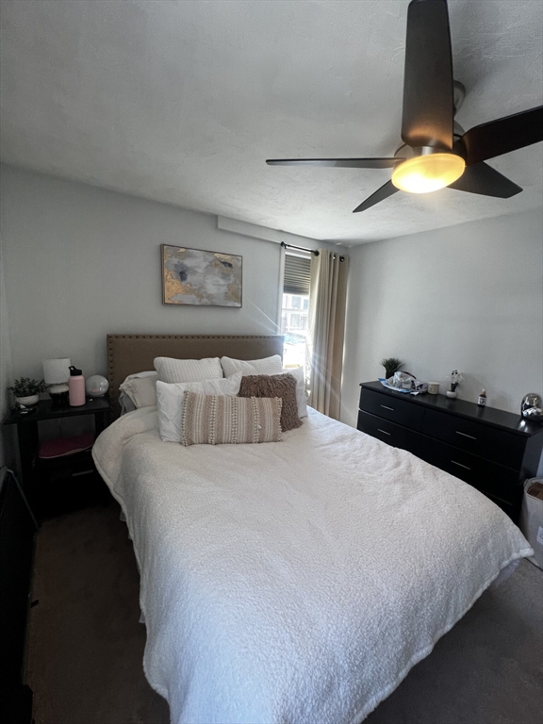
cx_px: 272
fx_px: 272
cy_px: 362
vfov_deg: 106.2
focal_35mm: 13
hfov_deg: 89.9
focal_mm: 1.57
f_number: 1.8
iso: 100
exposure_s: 1/120
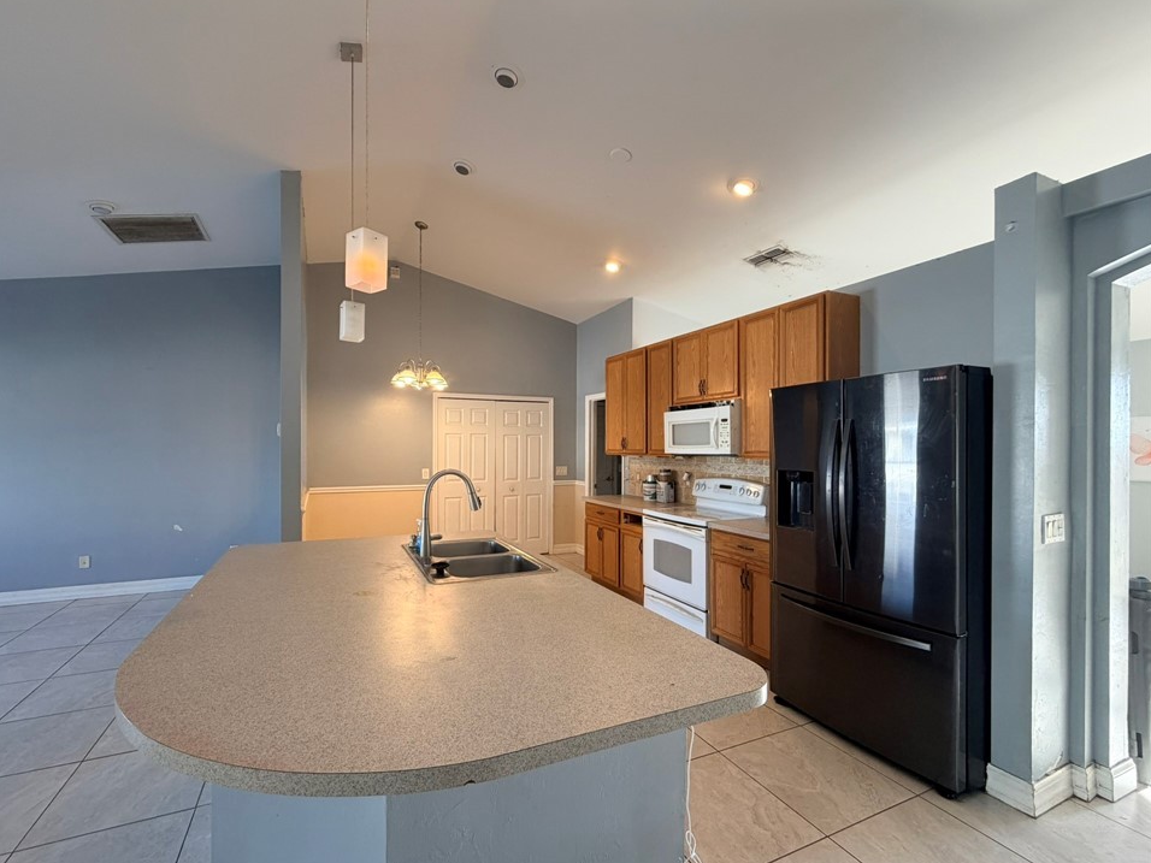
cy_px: 448
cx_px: 537
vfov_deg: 81.7
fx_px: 499
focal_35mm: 15
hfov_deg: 98.0
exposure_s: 1/121
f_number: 2.2
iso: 200
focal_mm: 2.22
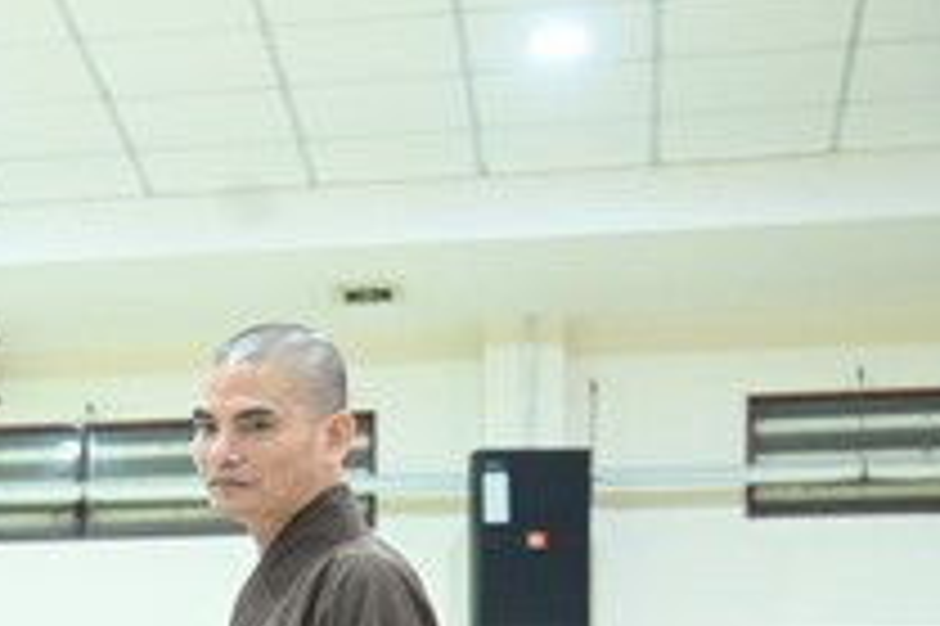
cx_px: -436
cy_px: 883
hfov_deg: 16.0
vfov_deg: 11.2
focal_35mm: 118
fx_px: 3079
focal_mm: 38
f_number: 4
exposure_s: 1/200
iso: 16000
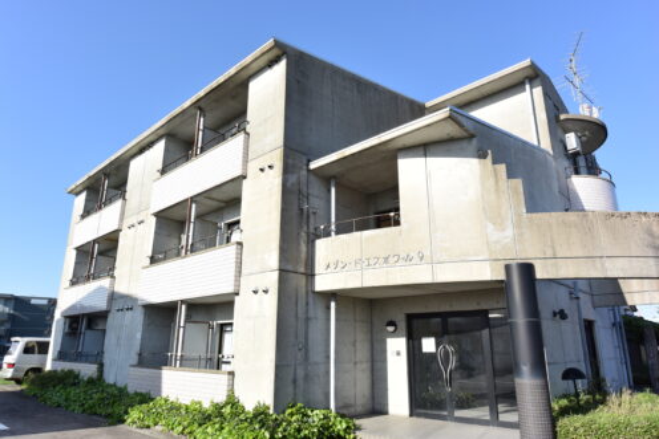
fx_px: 421
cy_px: 220
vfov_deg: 55.1
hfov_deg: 76.1
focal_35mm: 23
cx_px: 330
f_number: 4.2
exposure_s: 1/640
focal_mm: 8.7
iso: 160
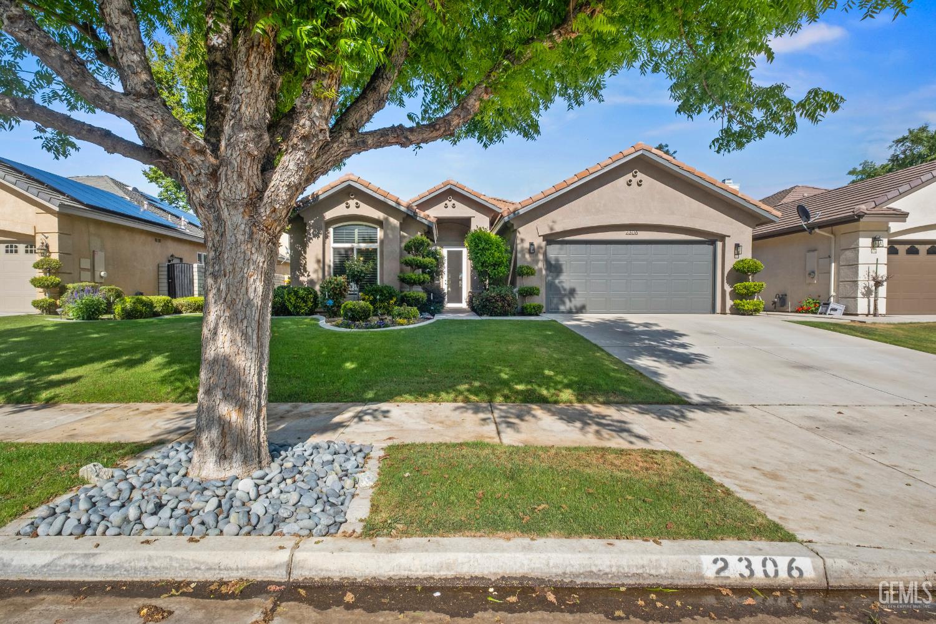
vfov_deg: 73.7
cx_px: 468
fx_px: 416
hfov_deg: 96.7
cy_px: 312
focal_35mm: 16
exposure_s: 1/320
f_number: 9
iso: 250
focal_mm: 10.5
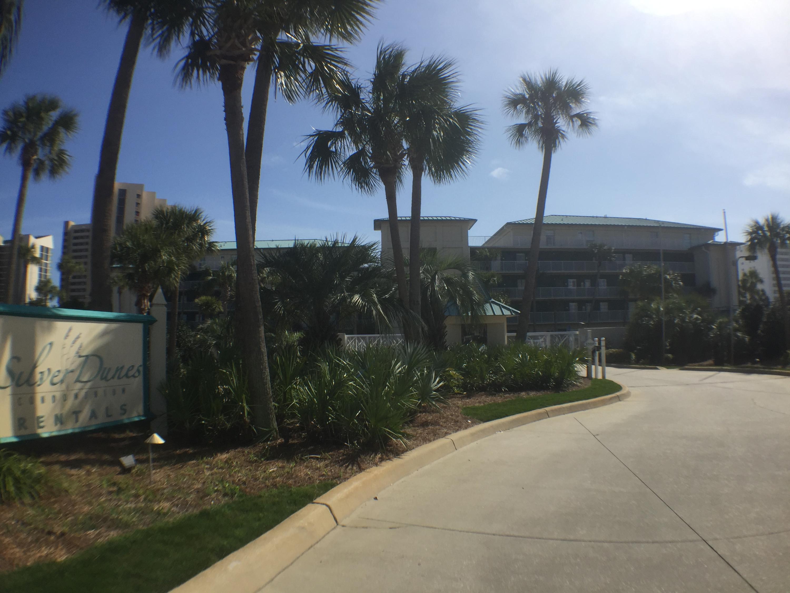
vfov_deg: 48.2
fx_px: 662
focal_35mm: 29
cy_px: 296
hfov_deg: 61.7
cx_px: 395
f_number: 2.2
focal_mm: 4.15
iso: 32
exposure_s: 1/3300
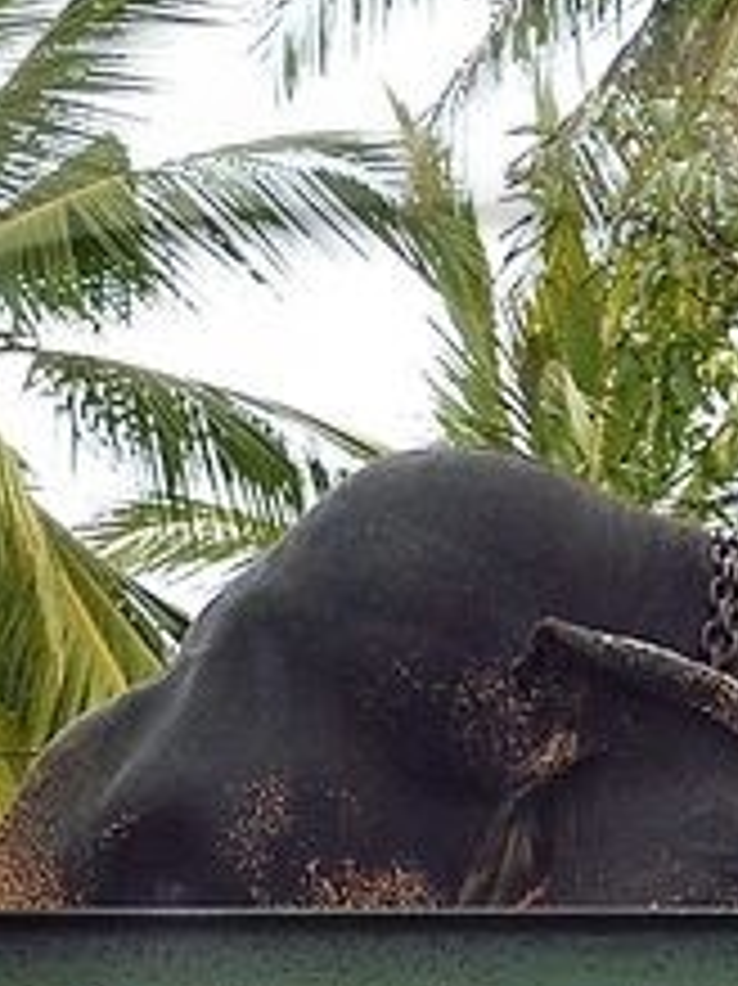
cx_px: 428
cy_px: 1871
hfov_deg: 4.6
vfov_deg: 6.0
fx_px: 9191
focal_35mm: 323
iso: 800
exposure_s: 1/500
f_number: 5
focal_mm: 46
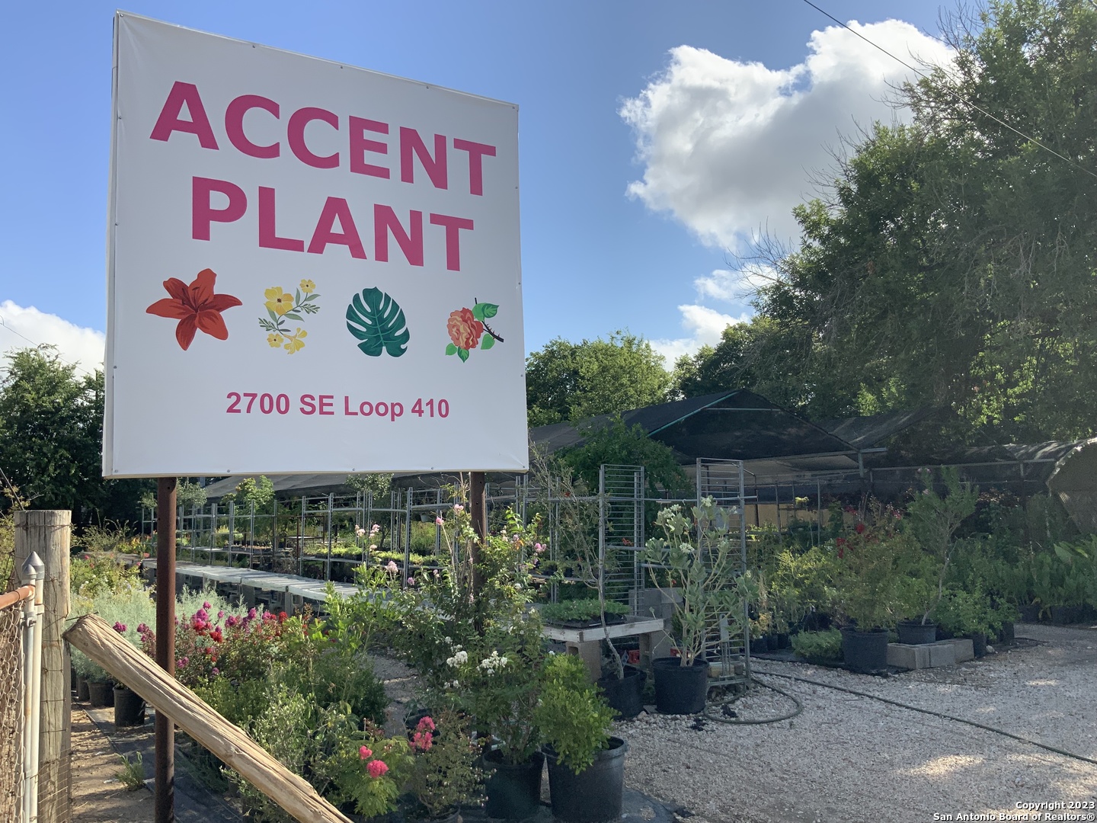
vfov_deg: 48.2
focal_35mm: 29
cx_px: 548
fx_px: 919
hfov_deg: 61.7
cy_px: 412
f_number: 1.8
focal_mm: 3
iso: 16
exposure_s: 1/1730
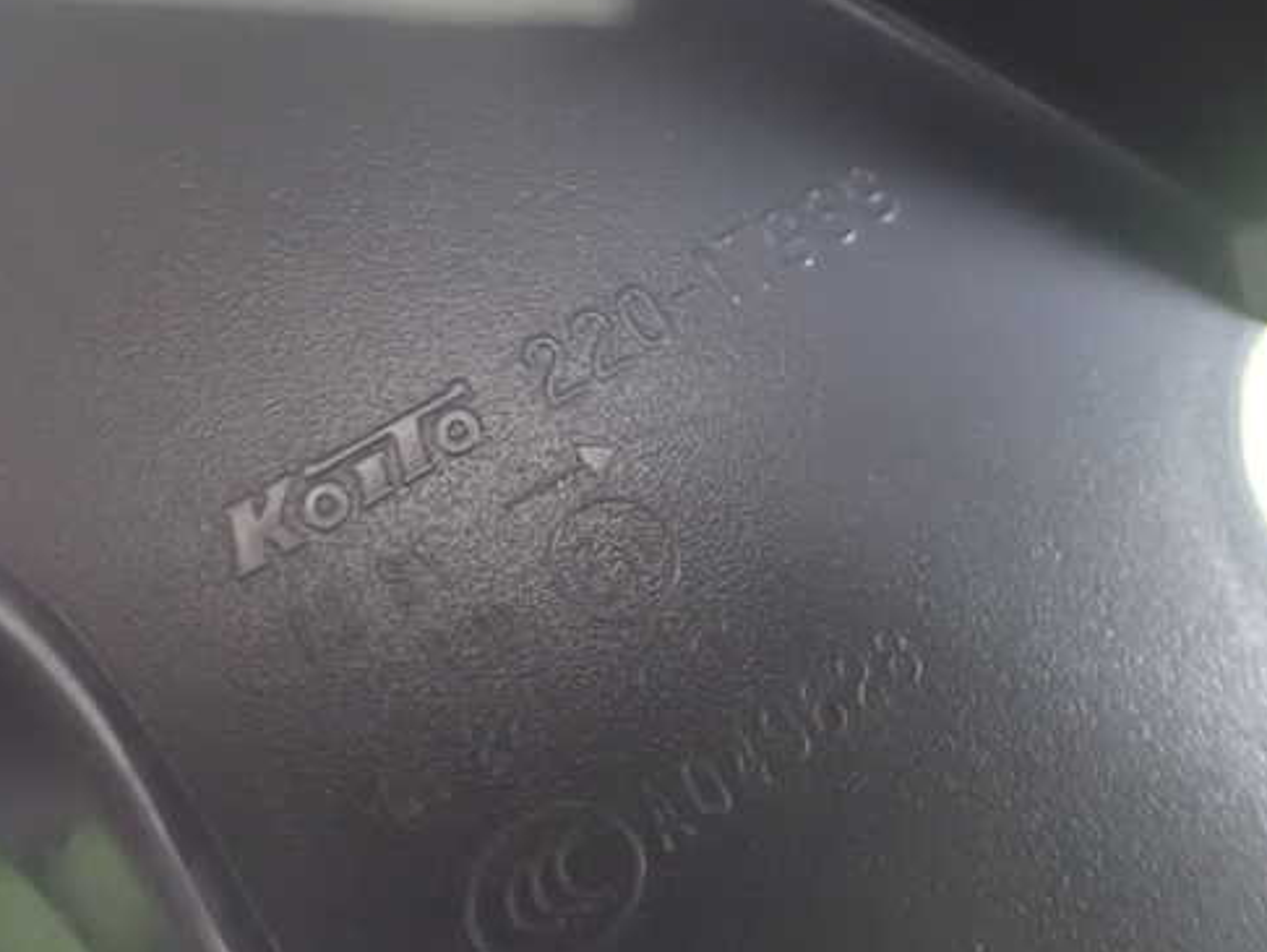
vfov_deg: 38.7
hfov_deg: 50.1
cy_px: 462
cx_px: 670
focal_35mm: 37
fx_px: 1355
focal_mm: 5.4
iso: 1600
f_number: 2.3
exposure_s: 1/25
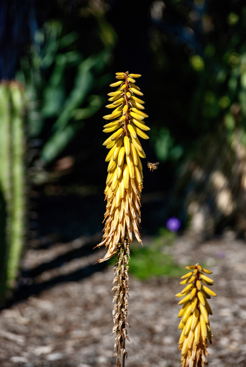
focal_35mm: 105
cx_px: 123
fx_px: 1073
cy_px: 184
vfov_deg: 19.4
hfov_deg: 13.1
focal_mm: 70
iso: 400
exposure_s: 1/4000
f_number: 4
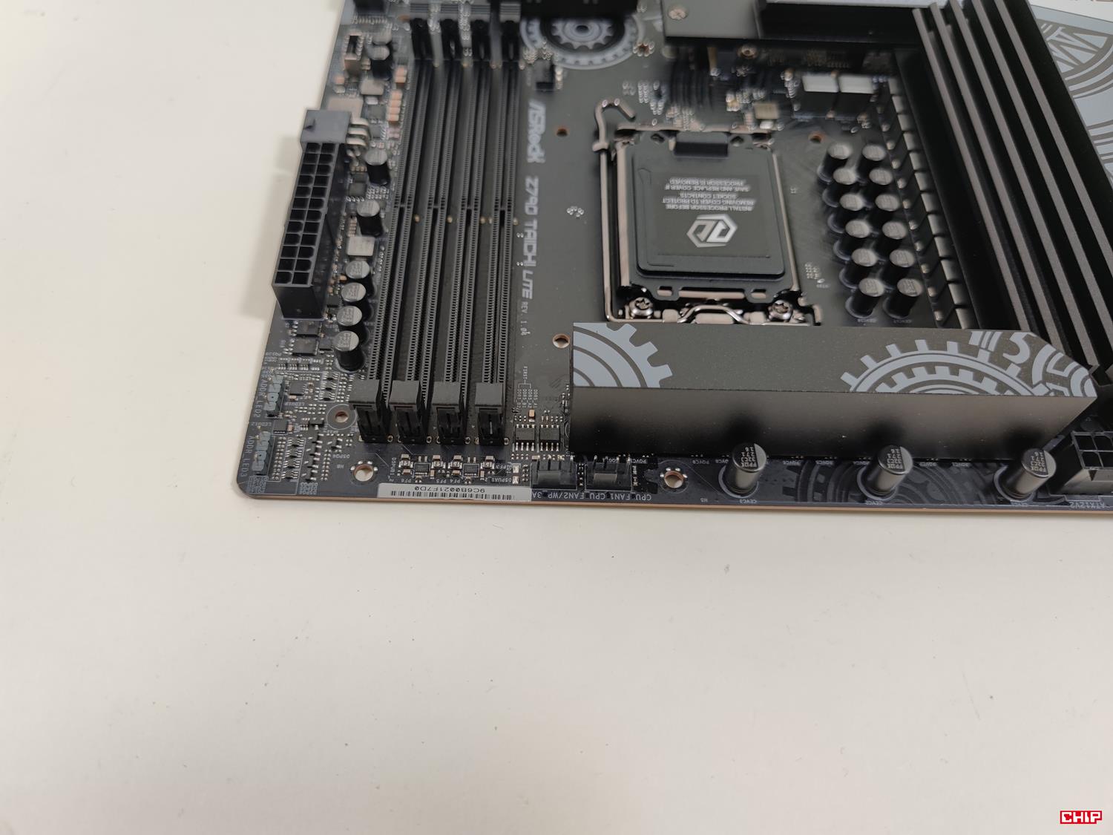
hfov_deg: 69.4
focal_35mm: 25
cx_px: 556
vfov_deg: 54.9
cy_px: 418
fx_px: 804
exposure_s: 1/100
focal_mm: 6.78
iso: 58
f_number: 1.85
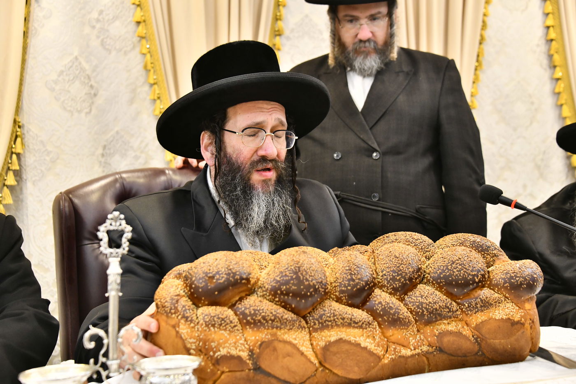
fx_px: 992
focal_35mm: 62
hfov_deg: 32.4
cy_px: 192
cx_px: 288
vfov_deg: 21.9
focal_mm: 62
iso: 2500
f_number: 5
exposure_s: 1/125
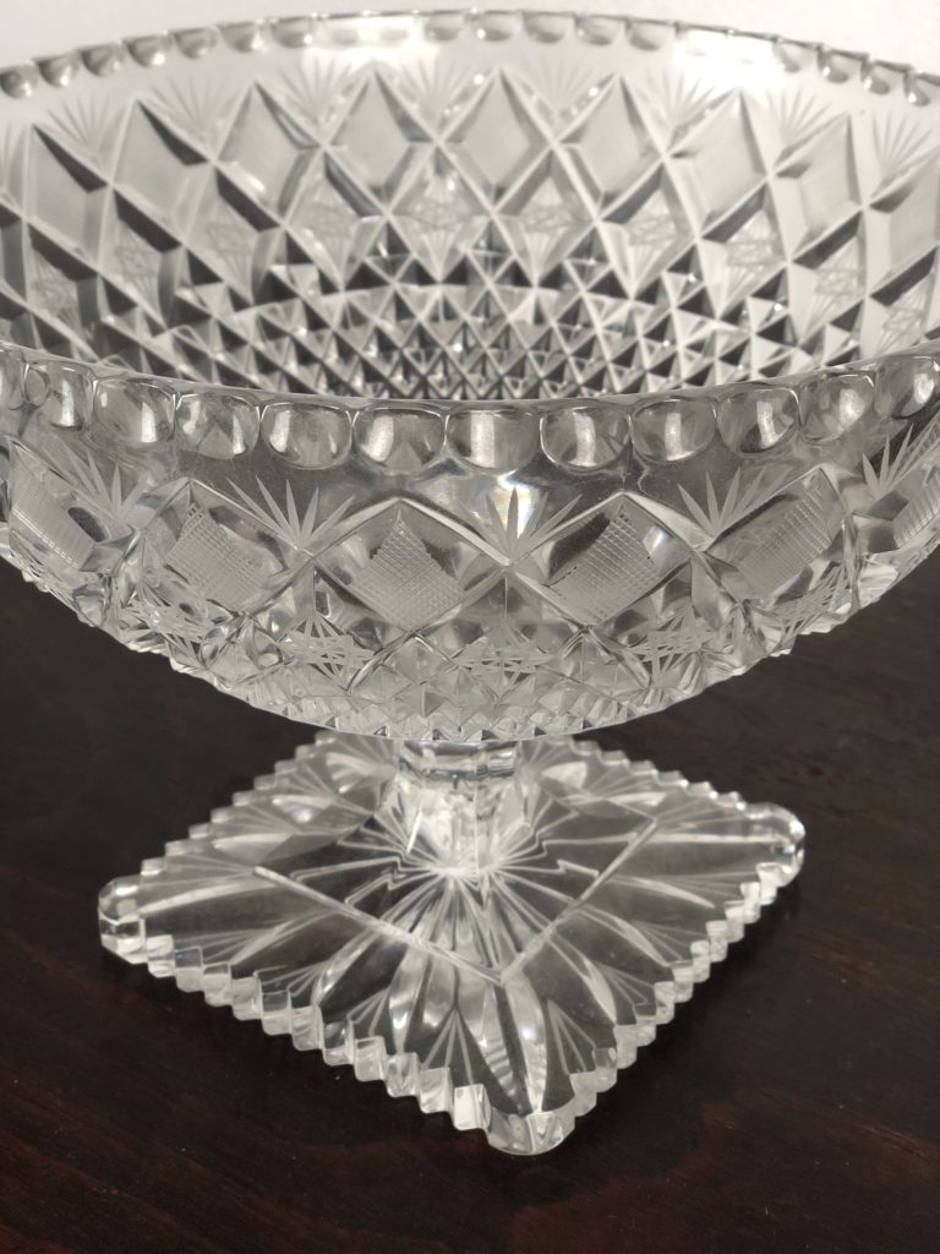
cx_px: 470
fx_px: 1883
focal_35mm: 52
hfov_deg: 28.0
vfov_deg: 36.8
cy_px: 627
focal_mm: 6
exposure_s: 1/50
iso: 50
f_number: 2.4
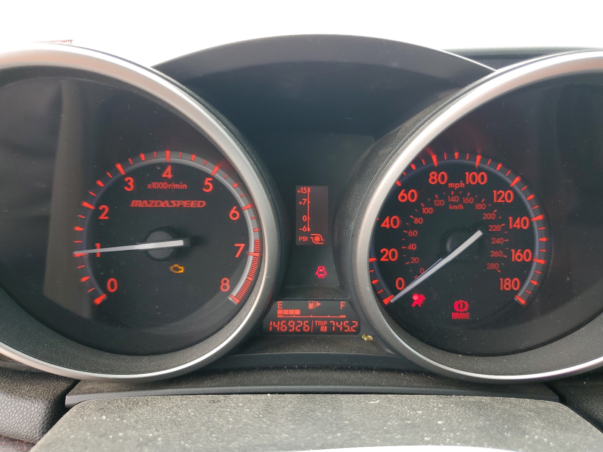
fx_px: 453
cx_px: 302
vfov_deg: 53.1
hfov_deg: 67.3
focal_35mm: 26
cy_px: 226
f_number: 1.5
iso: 50
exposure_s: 1/130
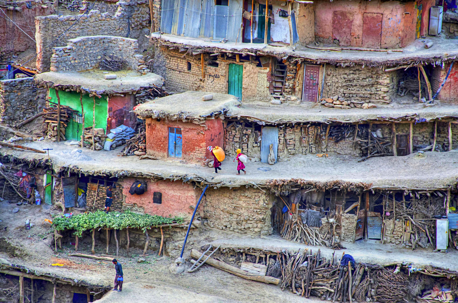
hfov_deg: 13.1
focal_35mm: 158
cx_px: 229
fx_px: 2000
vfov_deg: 8.7
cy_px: 152
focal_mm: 105
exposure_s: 1/40
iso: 400
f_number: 5.6
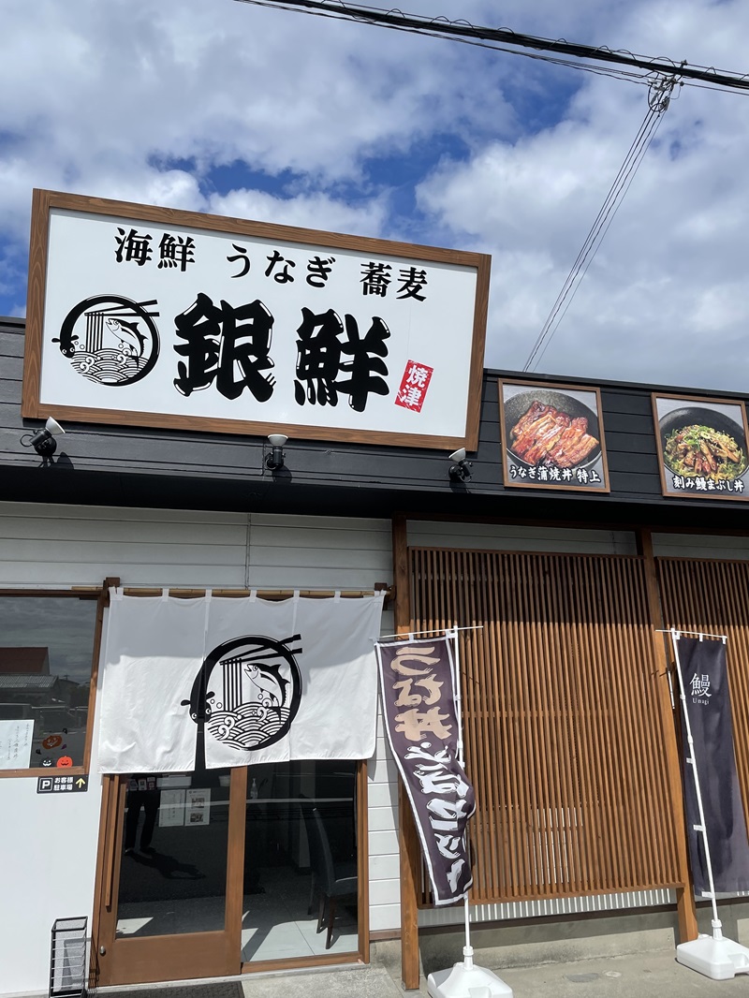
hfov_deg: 53.1
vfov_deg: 67.3
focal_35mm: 26
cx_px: 374
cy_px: 499
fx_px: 750
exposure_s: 1/7299
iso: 32
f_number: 1.6
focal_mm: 4.2
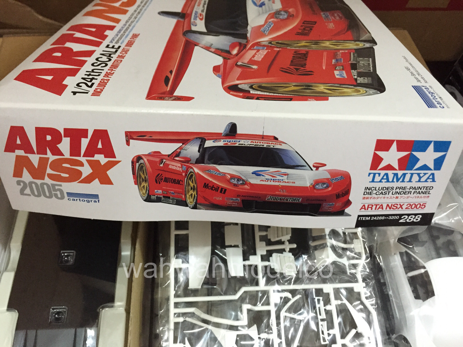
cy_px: 174
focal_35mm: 29
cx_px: 232
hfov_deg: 61.7
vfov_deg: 48.2
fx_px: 388
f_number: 2.2
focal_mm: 4.15
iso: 250
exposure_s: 1/17
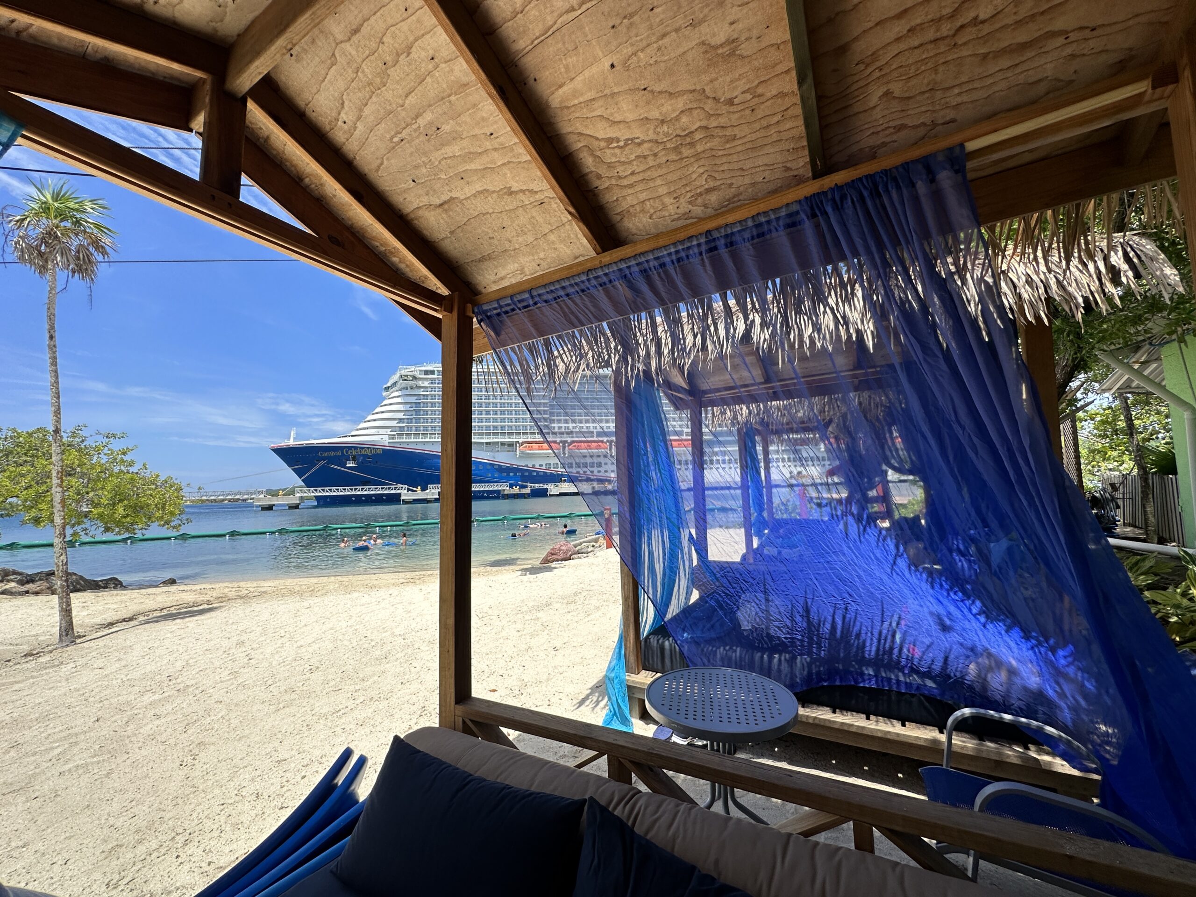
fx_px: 484
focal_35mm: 14
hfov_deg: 102.1
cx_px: 598
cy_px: 448
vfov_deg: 85.7
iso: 40
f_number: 2.2
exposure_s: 1/1383
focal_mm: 2.22
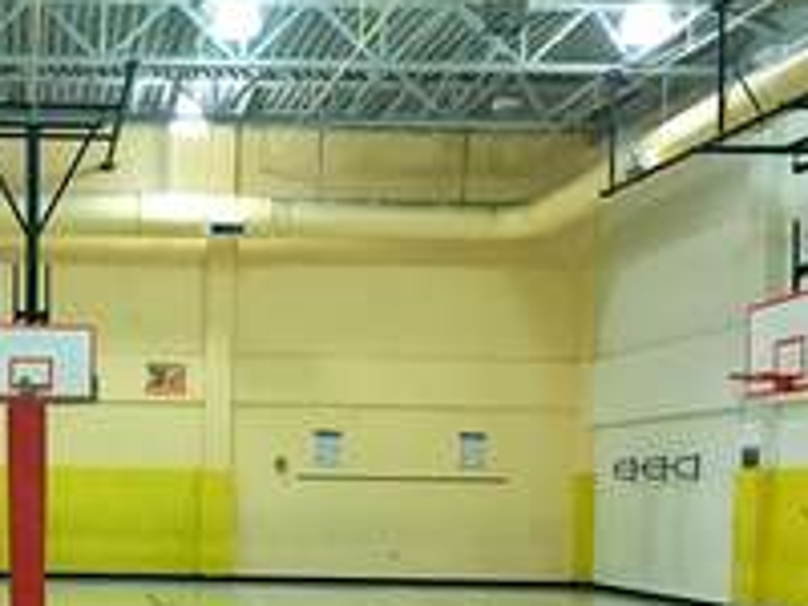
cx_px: 44
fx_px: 1354
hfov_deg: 31.3
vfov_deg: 24.6
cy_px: 521
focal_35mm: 58
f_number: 2.2
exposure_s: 1/15
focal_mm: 4.15
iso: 100
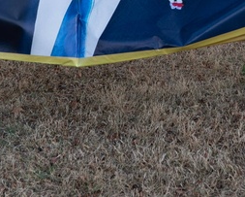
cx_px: 128
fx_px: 661
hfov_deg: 21.0
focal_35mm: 91
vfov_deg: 15.2
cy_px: -127
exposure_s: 1/200
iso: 200
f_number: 4
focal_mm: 24
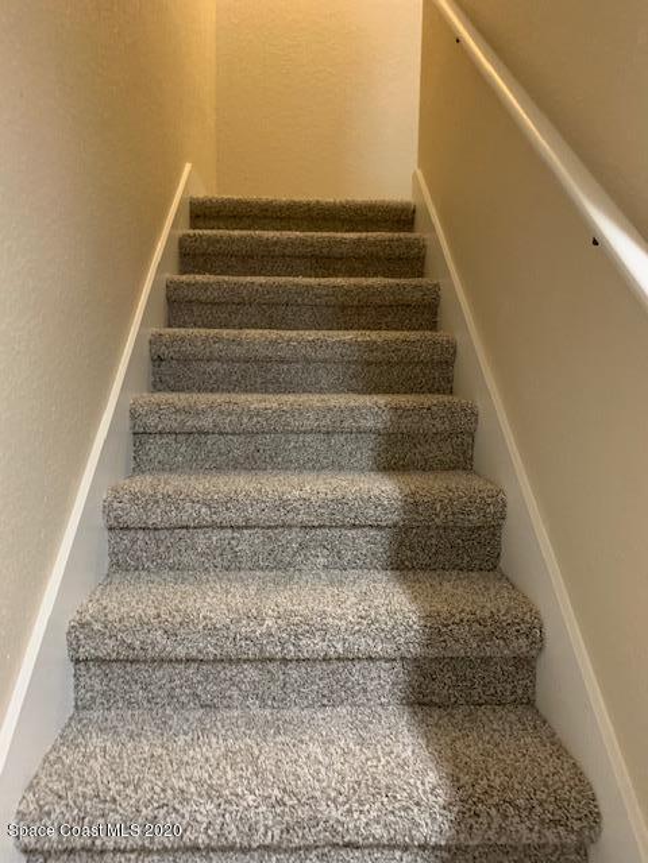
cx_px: 324
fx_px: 649
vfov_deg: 67.3
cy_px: 432
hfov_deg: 53.1
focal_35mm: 26
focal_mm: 4.25
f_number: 1.8
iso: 400
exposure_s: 1/30
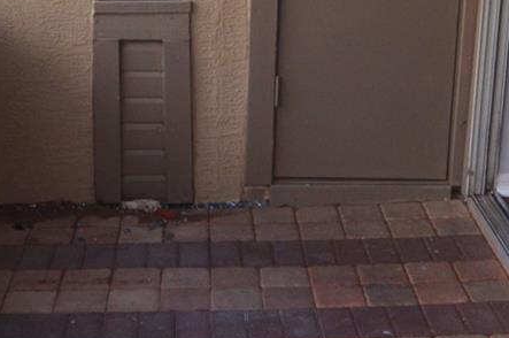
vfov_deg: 20.7
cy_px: 96
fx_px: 918
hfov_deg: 31.0
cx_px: 216
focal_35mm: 65
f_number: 5.6
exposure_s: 1/125
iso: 400
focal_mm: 12
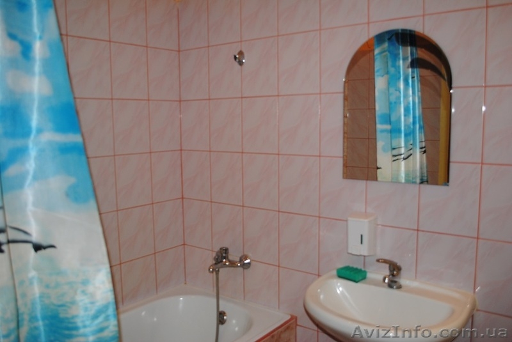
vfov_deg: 43.7
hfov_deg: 61.9
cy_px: 171
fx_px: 427
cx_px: 256
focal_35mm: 30
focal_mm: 20
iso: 200
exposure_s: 1/60
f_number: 3.8
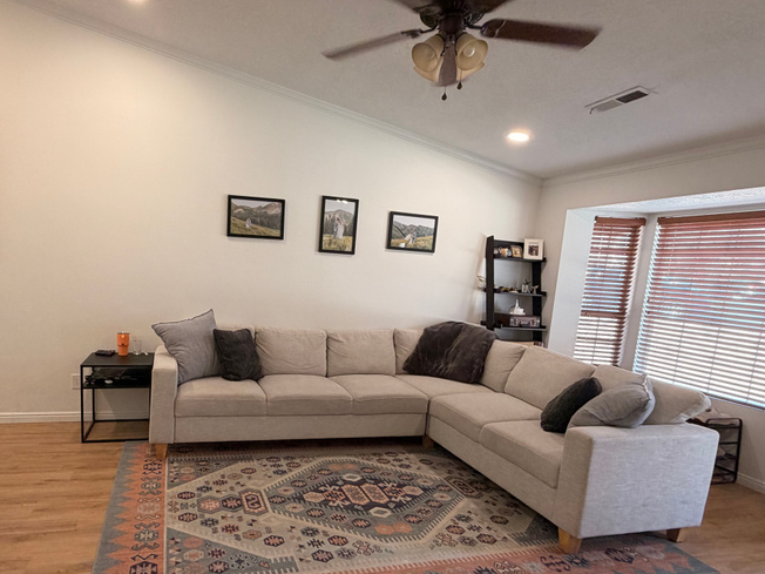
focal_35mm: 22
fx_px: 486
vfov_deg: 60.7
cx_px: 304
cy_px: 335
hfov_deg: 75.5
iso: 160
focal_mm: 2.22
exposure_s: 1/60
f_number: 2.2
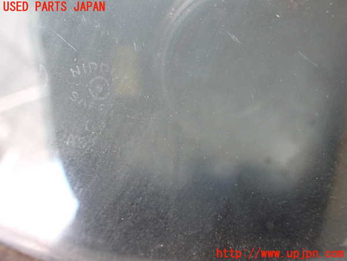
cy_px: 130
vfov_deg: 46.8
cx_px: 174
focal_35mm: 30
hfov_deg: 60.0
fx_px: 301
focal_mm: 5.4
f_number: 2.3
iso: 800
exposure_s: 1/80
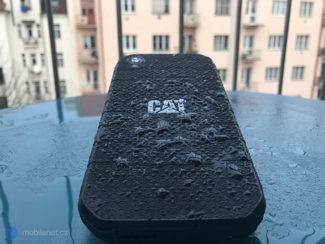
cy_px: 122
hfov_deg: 63.4
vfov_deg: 49.7
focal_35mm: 28
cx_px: 162
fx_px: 263
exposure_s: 1/196
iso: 20
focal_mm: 3.99
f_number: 1.8
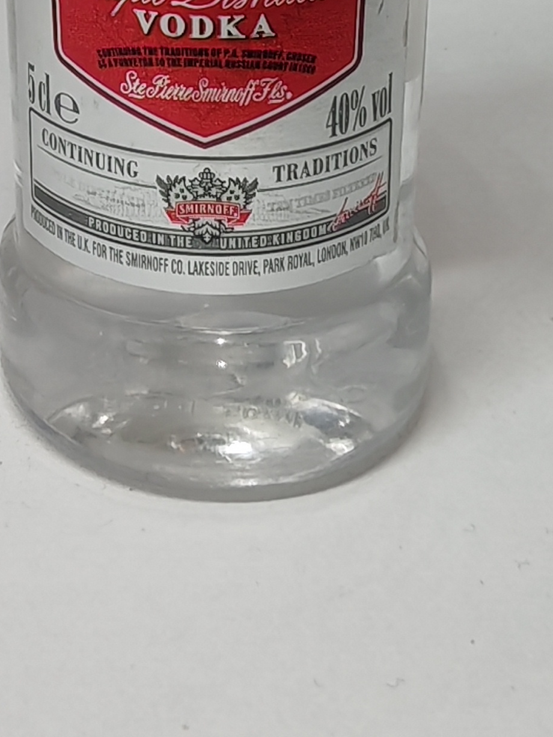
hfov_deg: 16.6
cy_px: -326
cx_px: 67
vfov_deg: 19.7
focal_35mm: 88
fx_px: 1875
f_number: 2.2
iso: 50
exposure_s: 1/100
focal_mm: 1.96
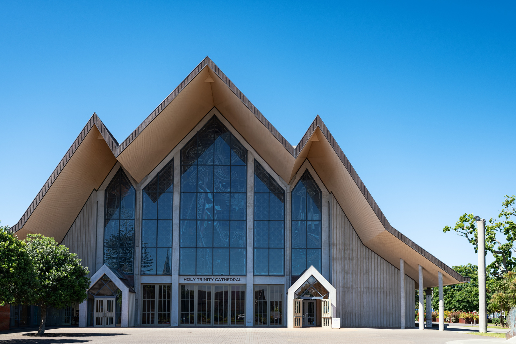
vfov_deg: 37.9
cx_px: 258
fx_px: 502
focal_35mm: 35
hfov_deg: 54.4
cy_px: 172
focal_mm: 35
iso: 100
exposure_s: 1/200
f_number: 6.3
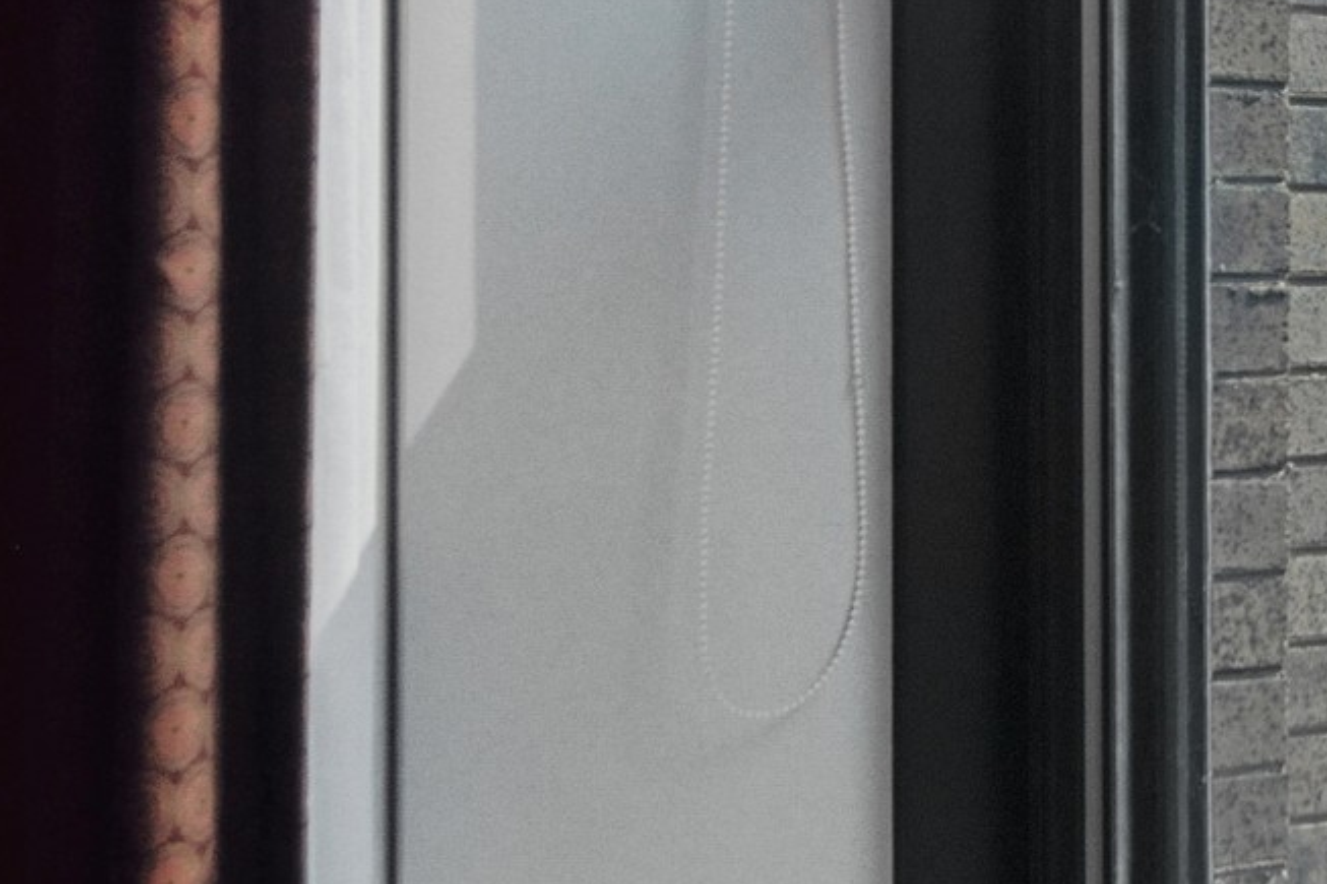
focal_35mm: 67
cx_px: 1557
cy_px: 339
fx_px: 2469
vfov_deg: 20.3
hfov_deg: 26.9
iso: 200
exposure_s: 1/640
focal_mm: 18
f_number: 8
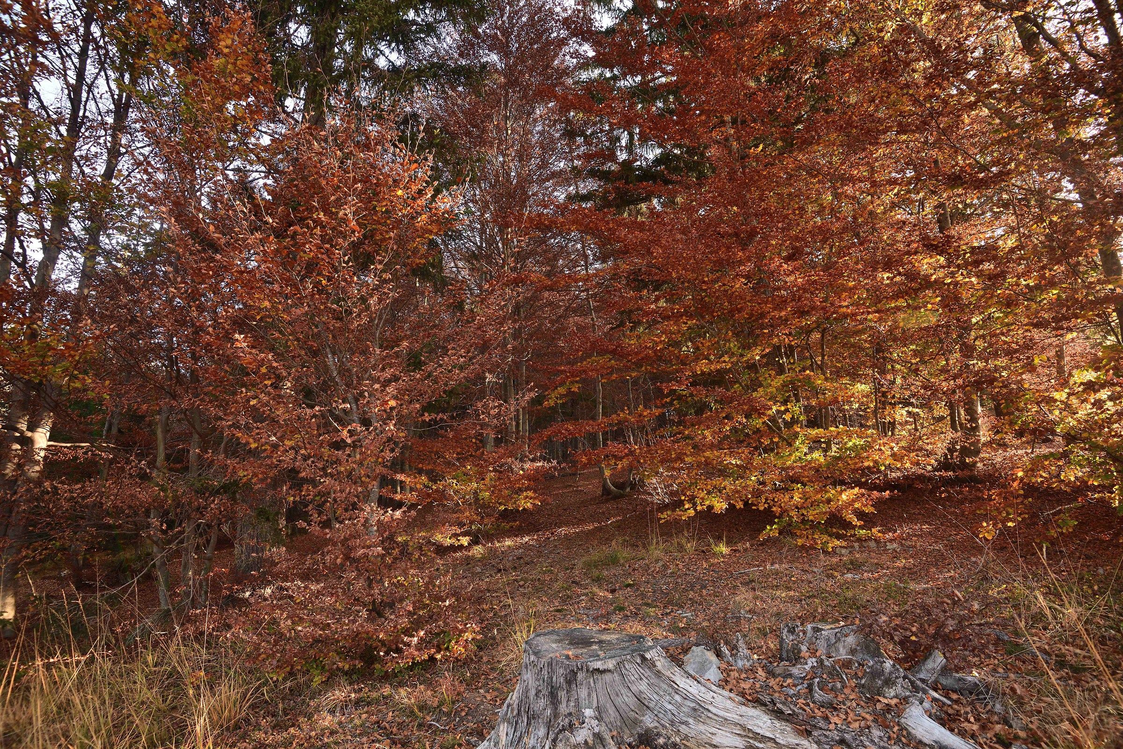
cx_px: 562
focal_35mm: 16
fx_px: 499
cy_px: 374
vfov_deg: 73.8
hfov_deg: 96.7
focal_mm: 16
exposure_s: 1/8
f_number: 8
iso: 100
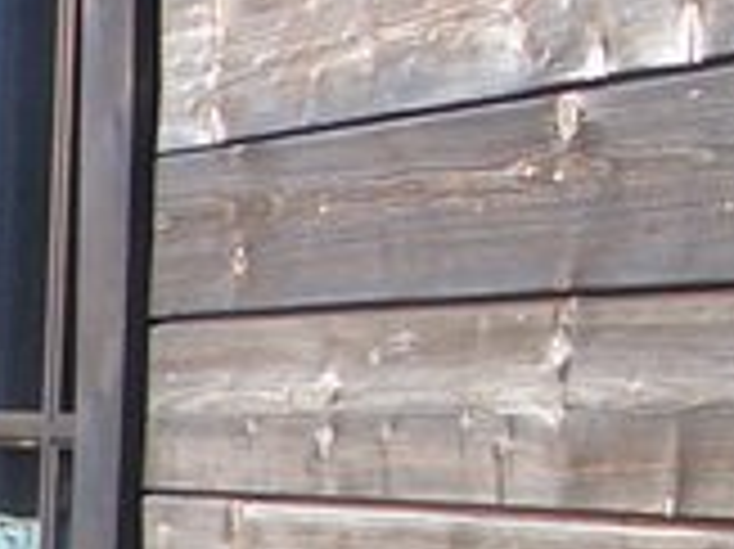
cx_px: -779
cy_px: 1179
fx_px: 4661
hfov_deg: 8.5
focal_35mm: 220
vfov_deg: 6.5
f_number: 4.3
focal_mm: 5.8
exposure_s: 1/320
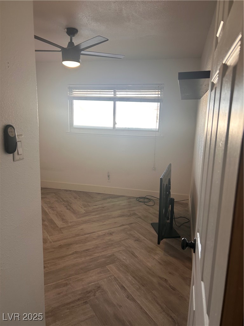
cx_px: 122
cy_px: 163
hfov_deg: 53.1
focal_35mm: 26
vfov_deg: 67.3
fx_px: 244
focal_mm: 5.7
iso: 80
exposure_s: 1/120
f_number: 1.5
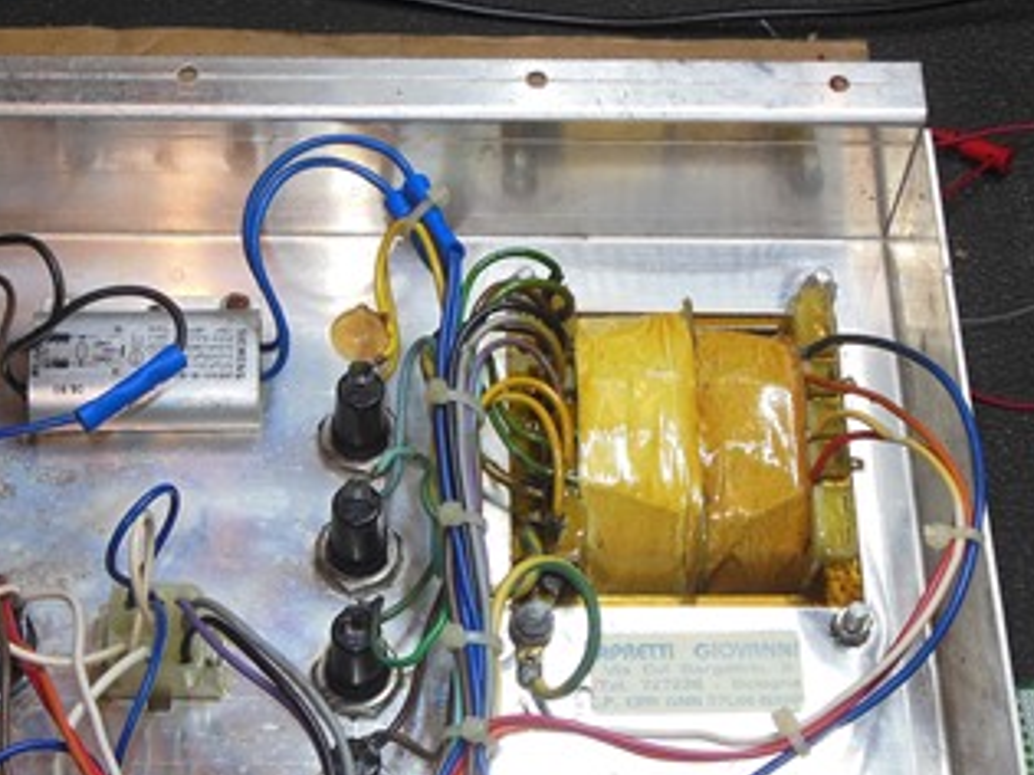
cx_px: 351
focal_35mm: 54
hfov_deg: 35.2
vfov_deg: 26.8
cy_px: 522
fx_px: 1612
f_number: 3.6
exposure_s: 1/30
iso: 125
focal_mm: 6.8
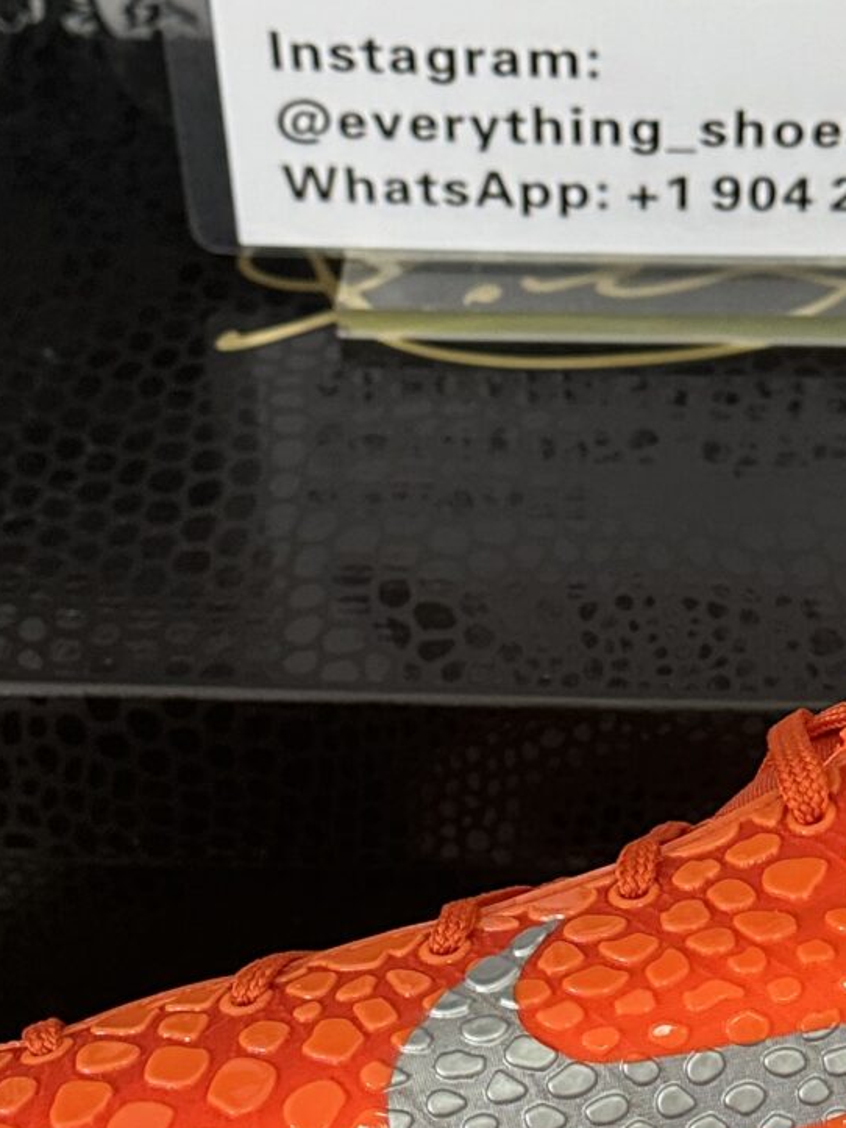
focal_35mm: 85
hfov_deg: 17.2
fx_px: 2771
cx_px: 665
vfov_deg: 23.0
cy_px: 546
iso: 250
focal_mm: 6.86
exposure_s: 1/50
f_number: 1.78
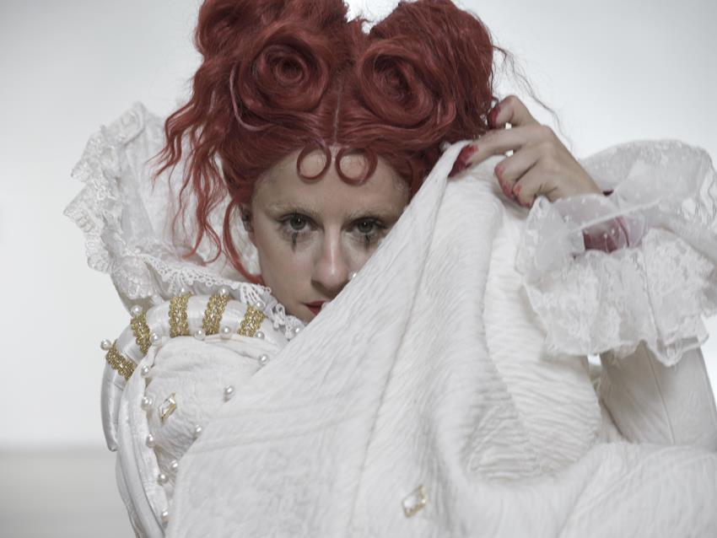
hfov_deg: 24.7
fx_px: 1637
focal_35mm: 79
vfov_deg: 18.7
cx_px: 358
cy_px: 269
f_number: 5
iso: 1600
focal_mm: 100
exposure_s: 1/50
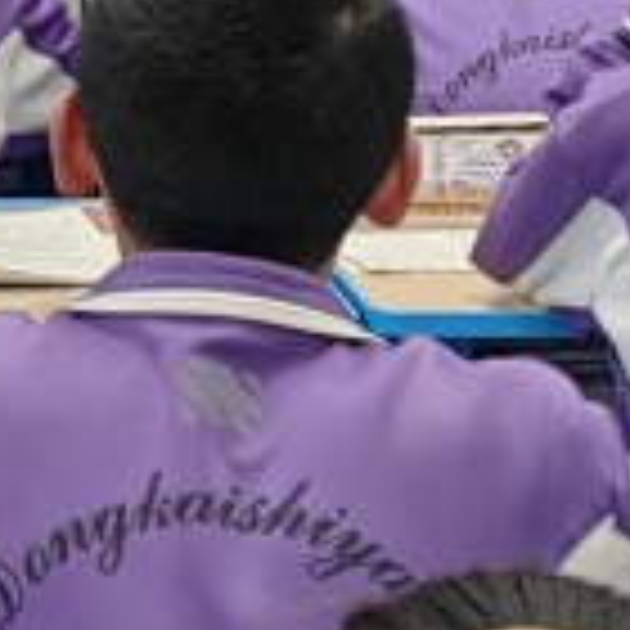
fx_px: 3953
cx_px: -423
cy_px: -198
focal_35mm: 192
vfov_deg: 9.0
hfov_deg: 8.8
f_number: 1.8
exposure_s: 1/100
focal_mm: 5.54
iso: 100
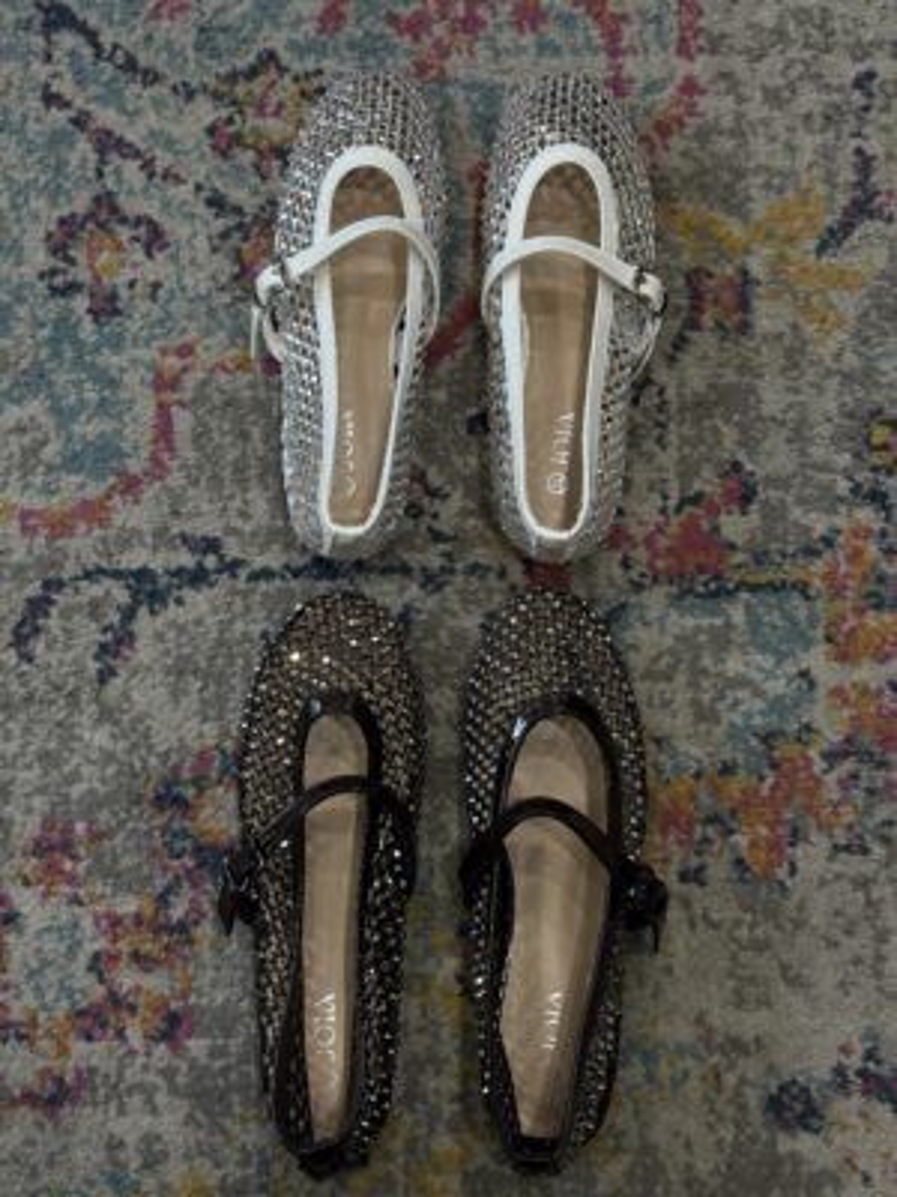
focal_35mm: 48
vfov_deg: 39.7
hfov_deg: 30.3
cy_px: 598
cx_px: 448
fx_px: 1658
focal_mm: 6.76
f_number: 1.78
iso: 100
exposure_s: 1/50
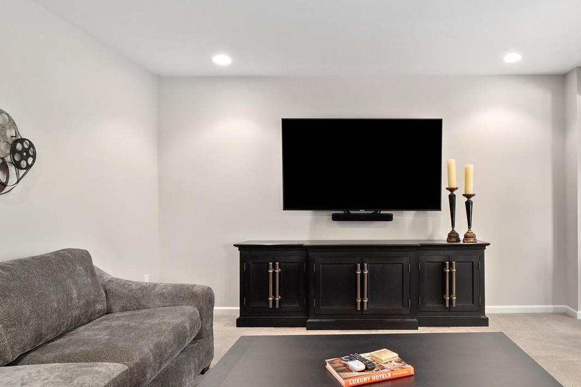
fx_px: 387
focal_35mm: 24
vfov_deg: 53.0
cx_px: 375
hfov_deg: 72.1
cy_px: 217
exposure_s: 1/1.25
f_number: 6.3
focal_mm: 8
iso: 400
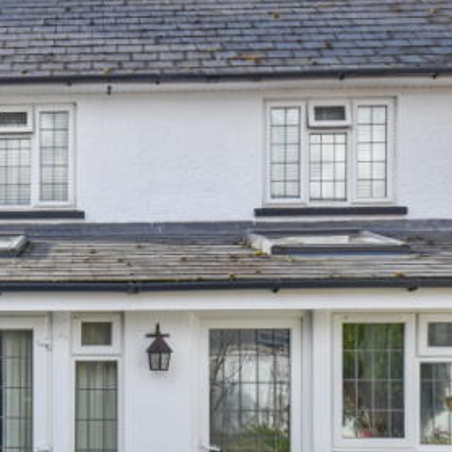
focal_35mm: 47
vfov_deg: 35.3
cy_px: 336
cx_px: 46
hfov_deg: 34.1
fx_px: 694
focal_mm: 10
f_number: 8
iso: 200
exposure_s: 1/250
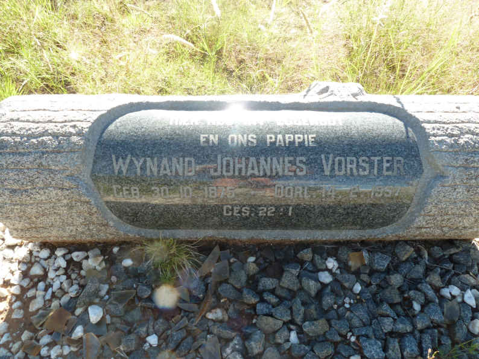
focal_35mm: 25
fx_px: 346
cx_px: 240
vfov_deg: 54.9
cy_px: 180
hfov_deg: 69.4
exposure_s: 1/40
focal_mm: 4.1
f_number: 6.3
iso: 80
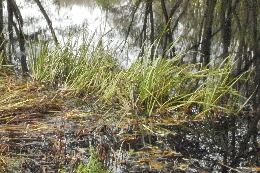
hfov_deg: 23.5
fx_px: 607
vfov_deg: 16.0
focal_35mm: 84
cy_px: 5
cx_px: 19
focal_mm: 6.3
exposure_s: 1/125
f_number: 5.6
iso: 800
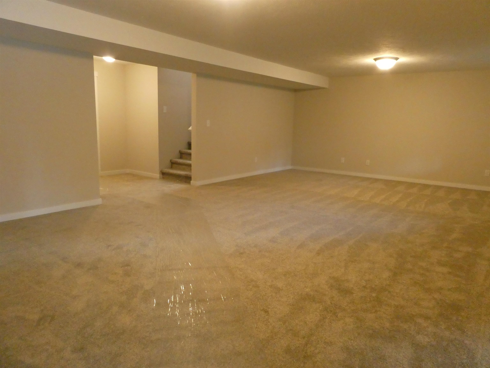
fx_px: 340
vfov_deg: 56.8
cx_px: 245
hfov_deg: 71.6
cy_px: 184
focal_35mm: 24
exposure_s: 1/60
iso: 1250
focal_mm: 4.3
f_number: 3.3
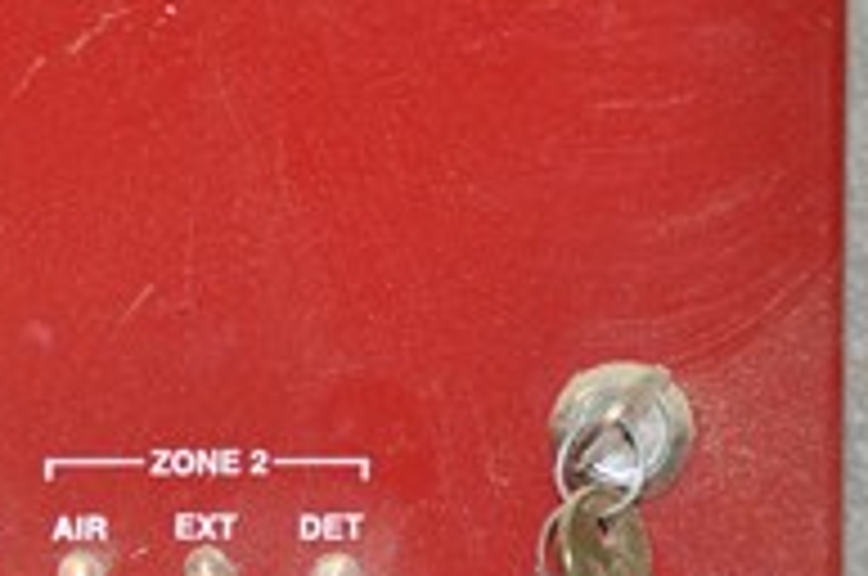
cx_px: 40
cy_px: 592
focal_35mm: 348
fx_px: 8377
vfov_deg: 3.9
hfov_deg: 5.9
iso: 800
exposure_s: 1/60
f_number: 5.3
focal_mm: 70
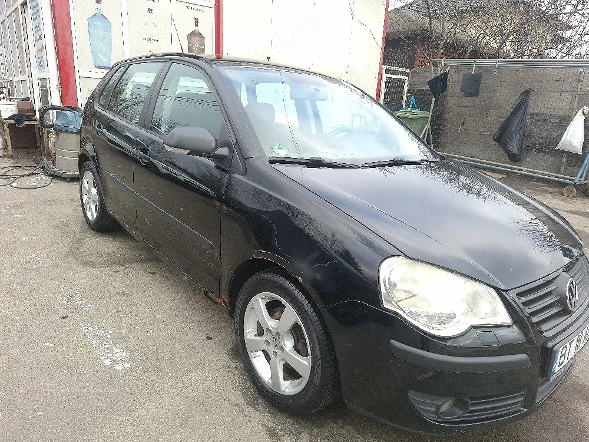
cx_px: 294
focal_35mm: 23
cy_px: 221
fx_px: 391
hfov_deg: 73.9
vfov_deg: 58.9
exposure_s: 1/167
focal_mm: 5.54
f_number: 1.8
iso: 50
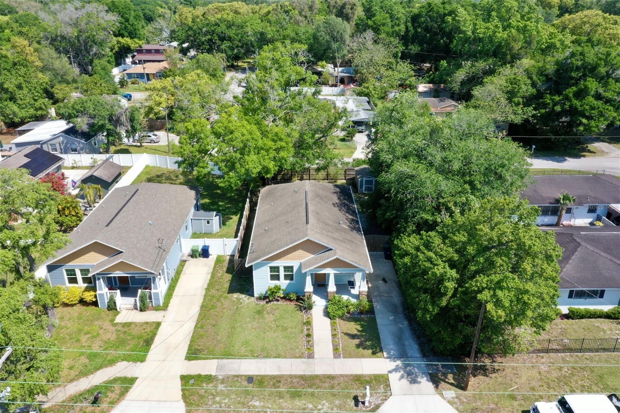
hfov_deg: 65.5
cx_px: 310
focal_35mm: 28
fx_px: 482
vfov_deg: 46.4
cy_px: 206
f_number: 11
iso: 100
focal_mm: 10.26
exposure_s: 1/80
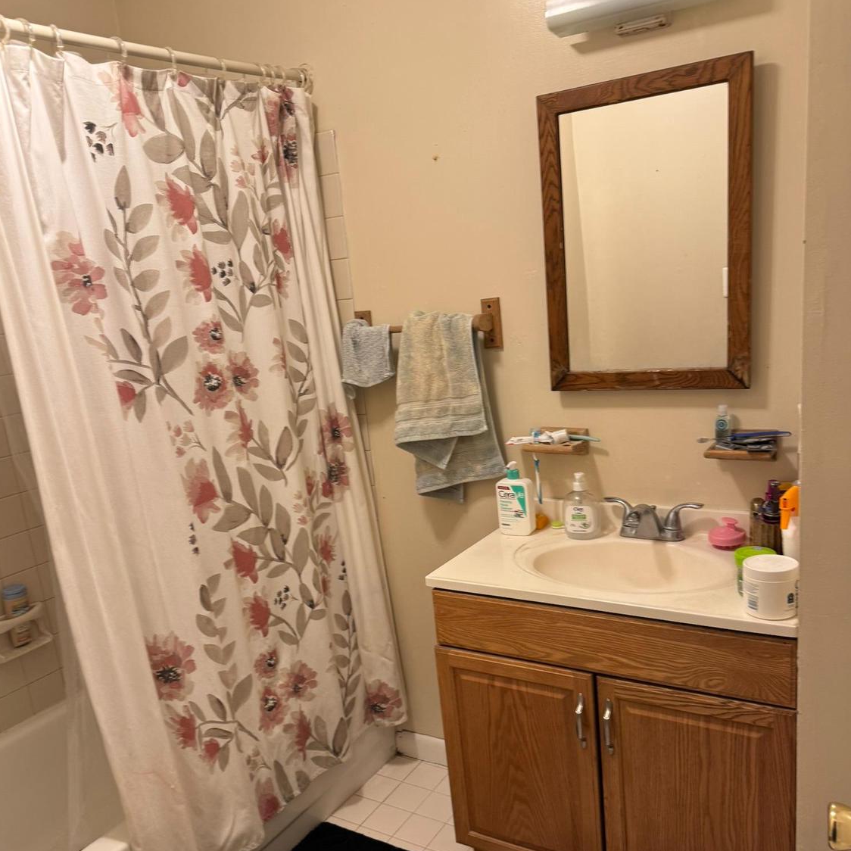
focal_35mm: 29
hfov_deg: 55.6
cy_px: 504
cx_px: 419
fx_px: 807
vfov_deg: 55.3
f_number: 1.78
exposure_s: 1/60
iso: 125
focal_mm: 6.76
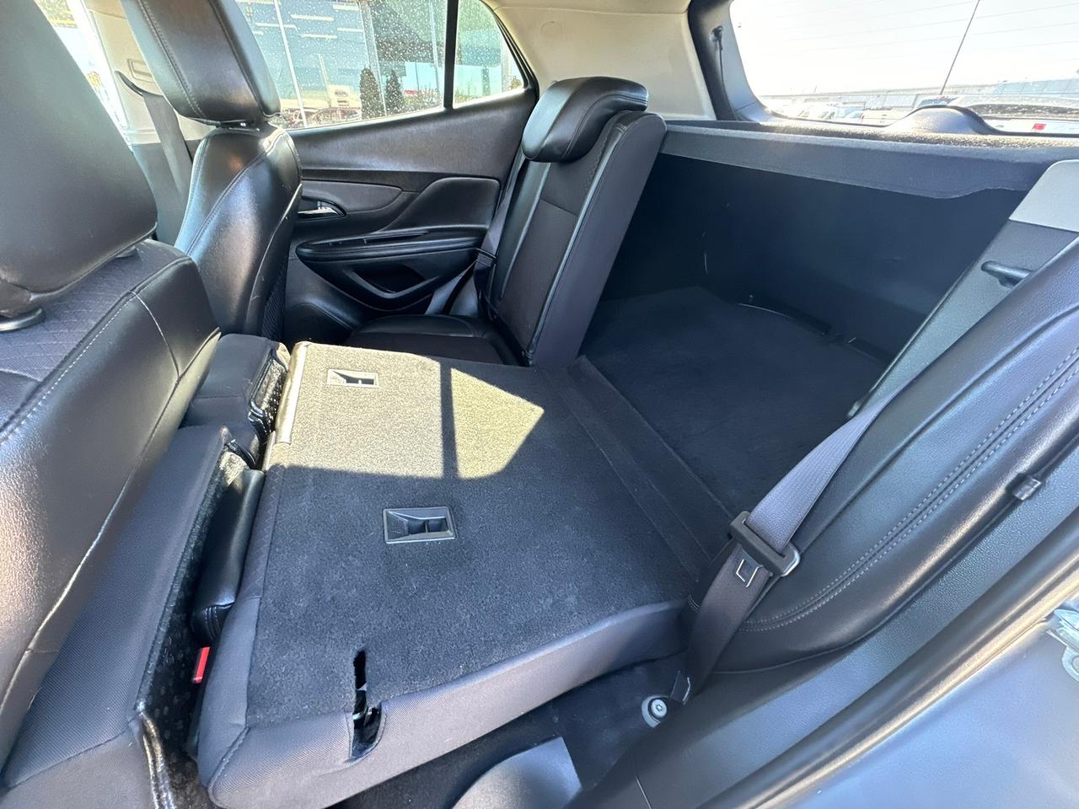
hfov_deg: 102.1
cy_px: 404
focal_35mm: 14
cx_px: 540
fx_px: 436
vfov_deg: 85.7
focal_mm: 2.22
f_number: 2.2
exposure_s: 1/60
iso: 320
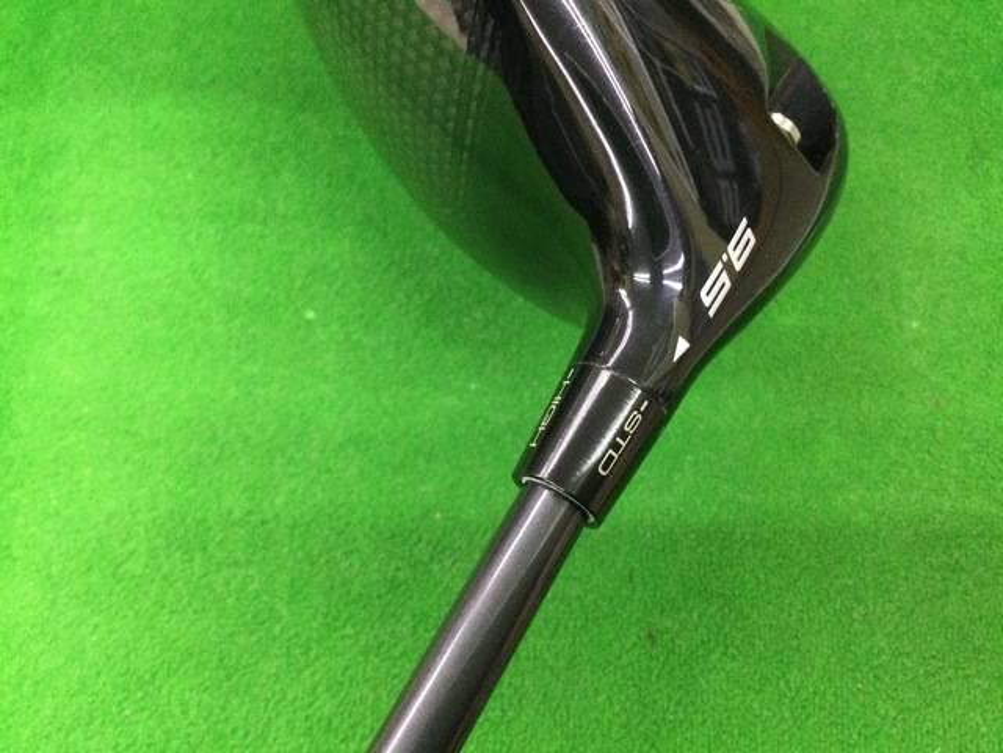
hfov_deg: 58.4
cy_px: 376
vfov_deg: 45.4
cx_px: 502
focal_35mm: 31
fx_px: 898
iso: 250
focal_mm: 3.3
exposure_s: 1/30
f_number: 2.4
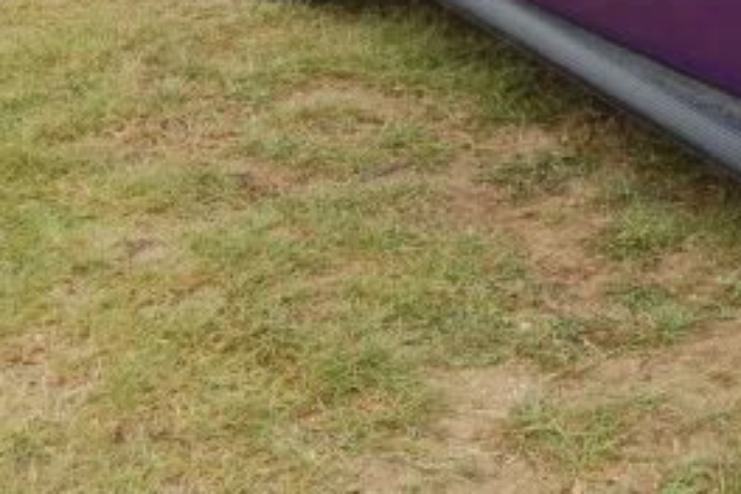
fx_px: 2429
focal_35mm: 118
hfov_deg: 16.5
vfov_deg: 11.3
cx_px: 942
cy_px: -147
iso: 400
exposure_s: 1/125
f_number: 5.6
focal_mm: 26
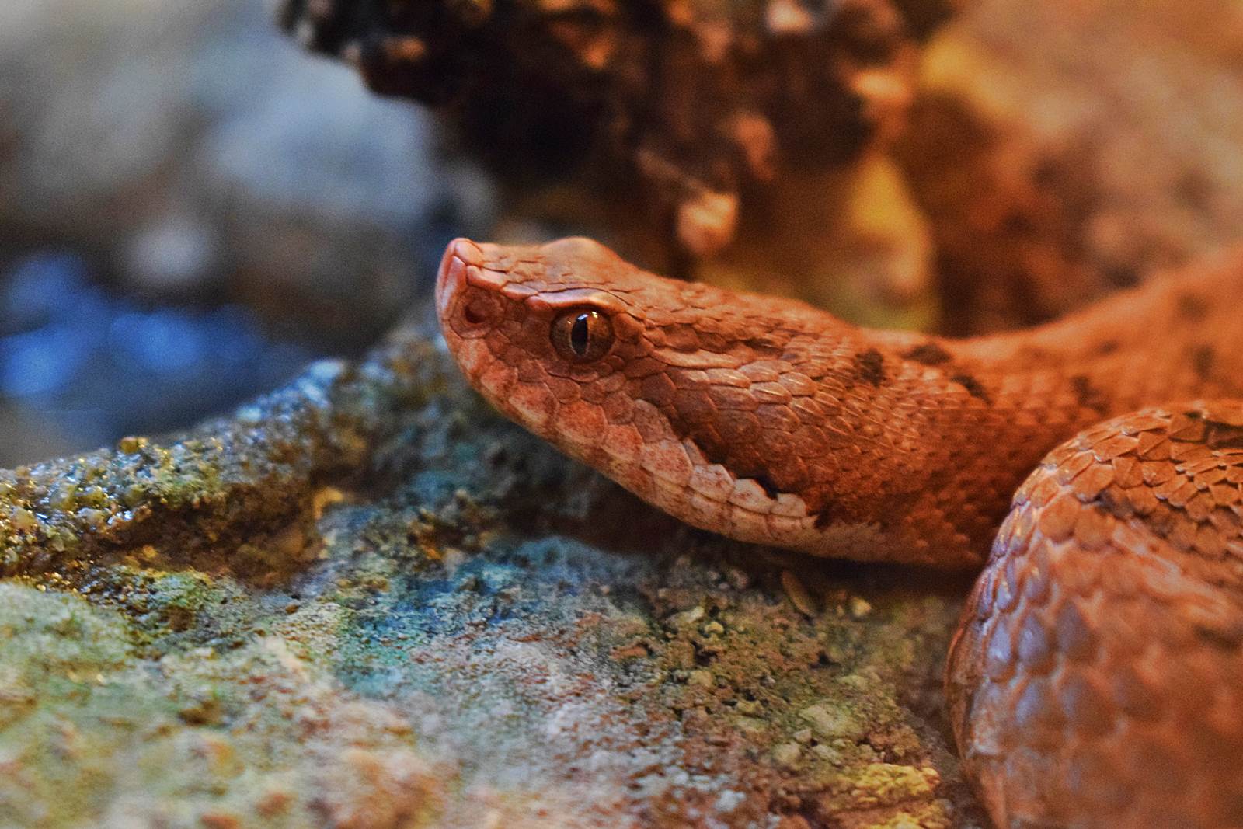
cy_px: 414
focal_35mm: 82
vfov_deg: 16.6
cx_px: 622
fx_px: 2849
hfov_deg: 24.6
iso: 6400
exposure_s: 1/50
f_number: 5.6
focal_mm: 55
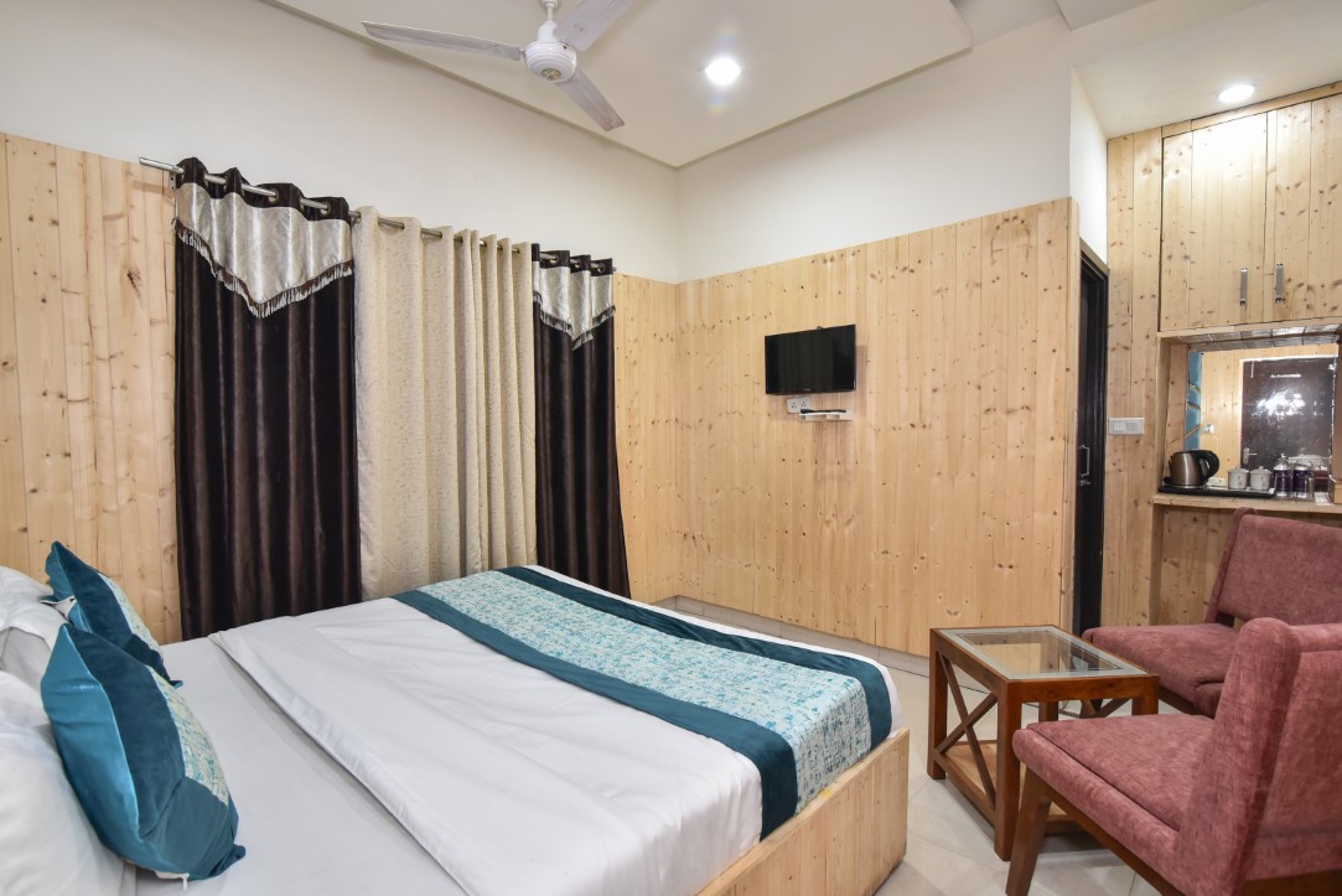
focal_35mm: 16
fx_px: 597
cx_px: 671
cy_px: 448
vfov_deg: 73.8
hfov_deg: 96.7
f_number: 7.1
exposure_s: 1/50
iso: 2000
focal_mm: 16
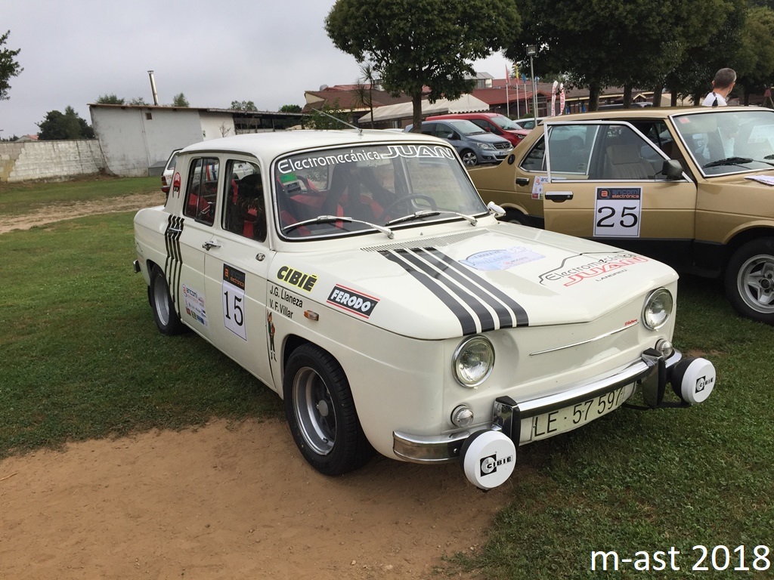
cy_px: 290
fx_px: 648
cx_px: 387
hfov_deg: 61.7
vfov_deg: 48.2
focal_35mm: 29
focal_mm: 4.15
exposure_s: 1/1130
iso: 32
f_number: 2.2
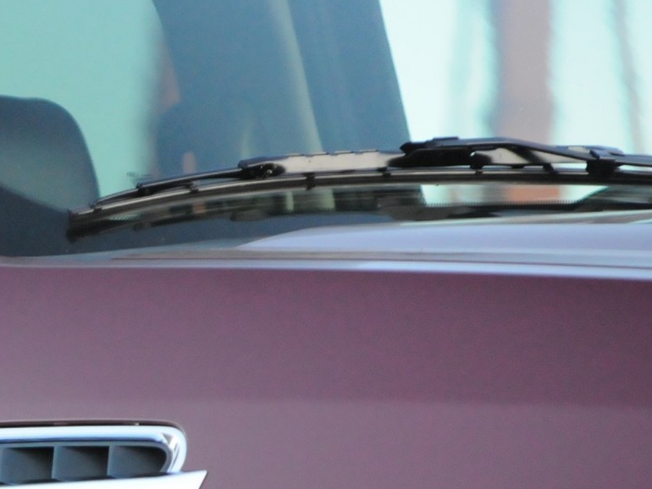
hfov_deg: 4.1
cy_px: 617
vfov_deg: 3.1
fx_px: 8987
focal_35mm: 477
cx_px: -250
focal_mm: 102
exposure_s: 1/800
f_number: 5
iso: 2000
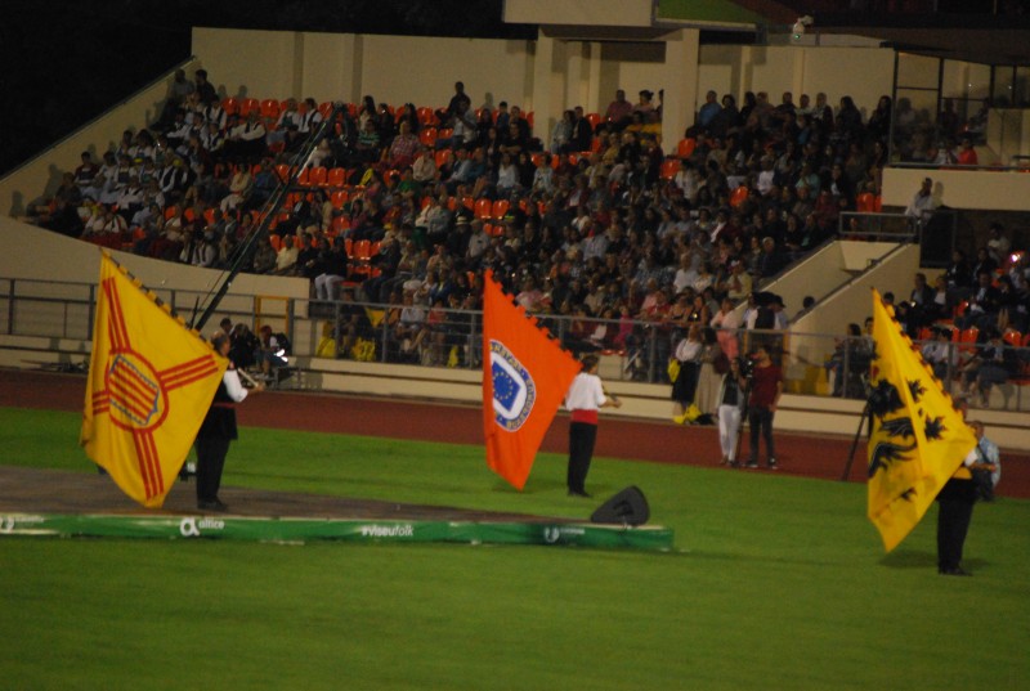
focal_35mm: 270
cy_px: 346
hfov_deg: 7.6
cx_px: 515
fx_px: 7741
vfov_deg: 5.1
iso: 1600
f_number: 5.6
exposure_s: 1/60
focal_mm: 180
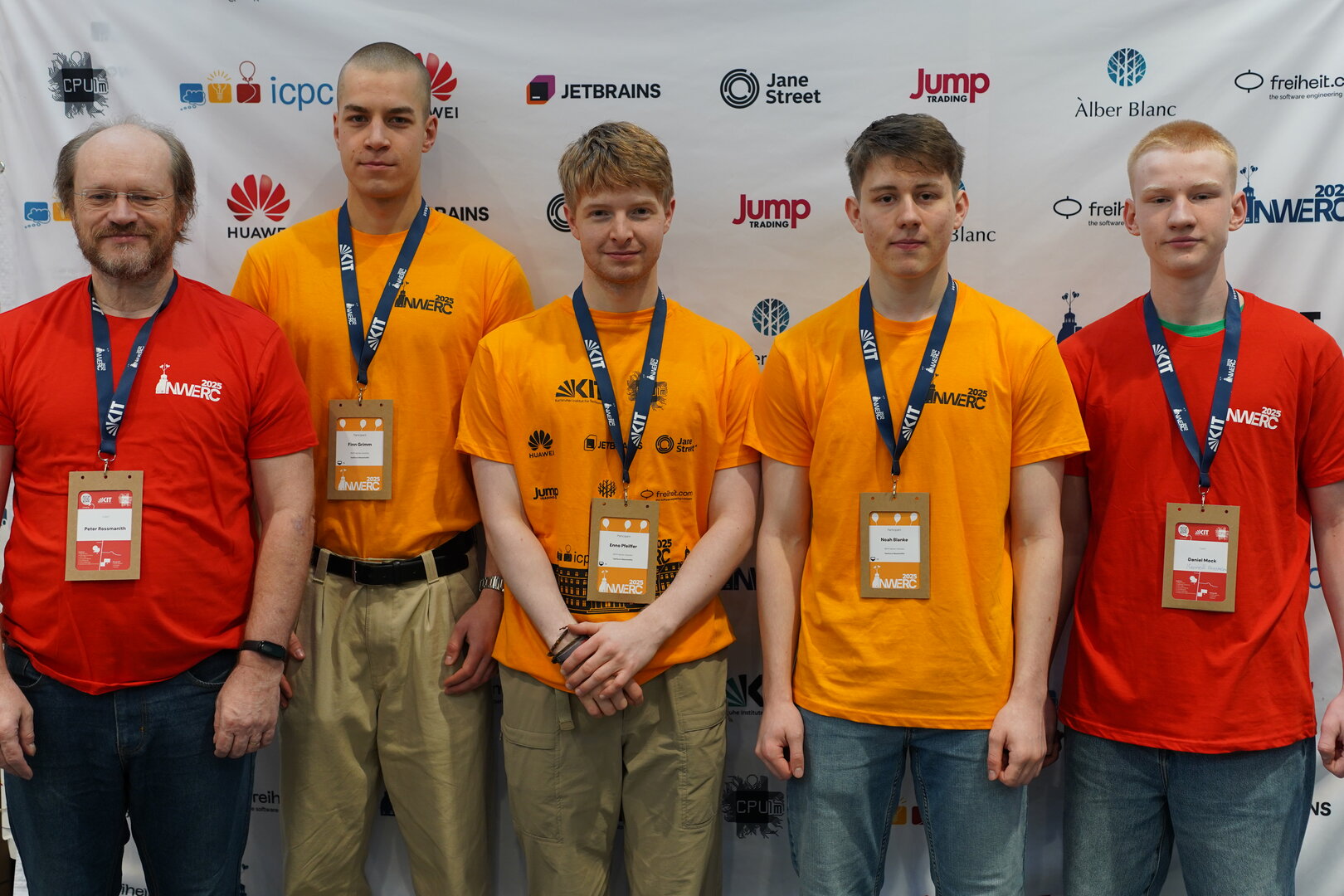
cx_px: 672
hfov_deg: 39.6
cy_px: 448
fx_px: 1867
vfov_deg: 27.0
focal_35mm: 50
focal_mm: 50
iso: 640
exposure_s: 1/125
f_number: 2.8
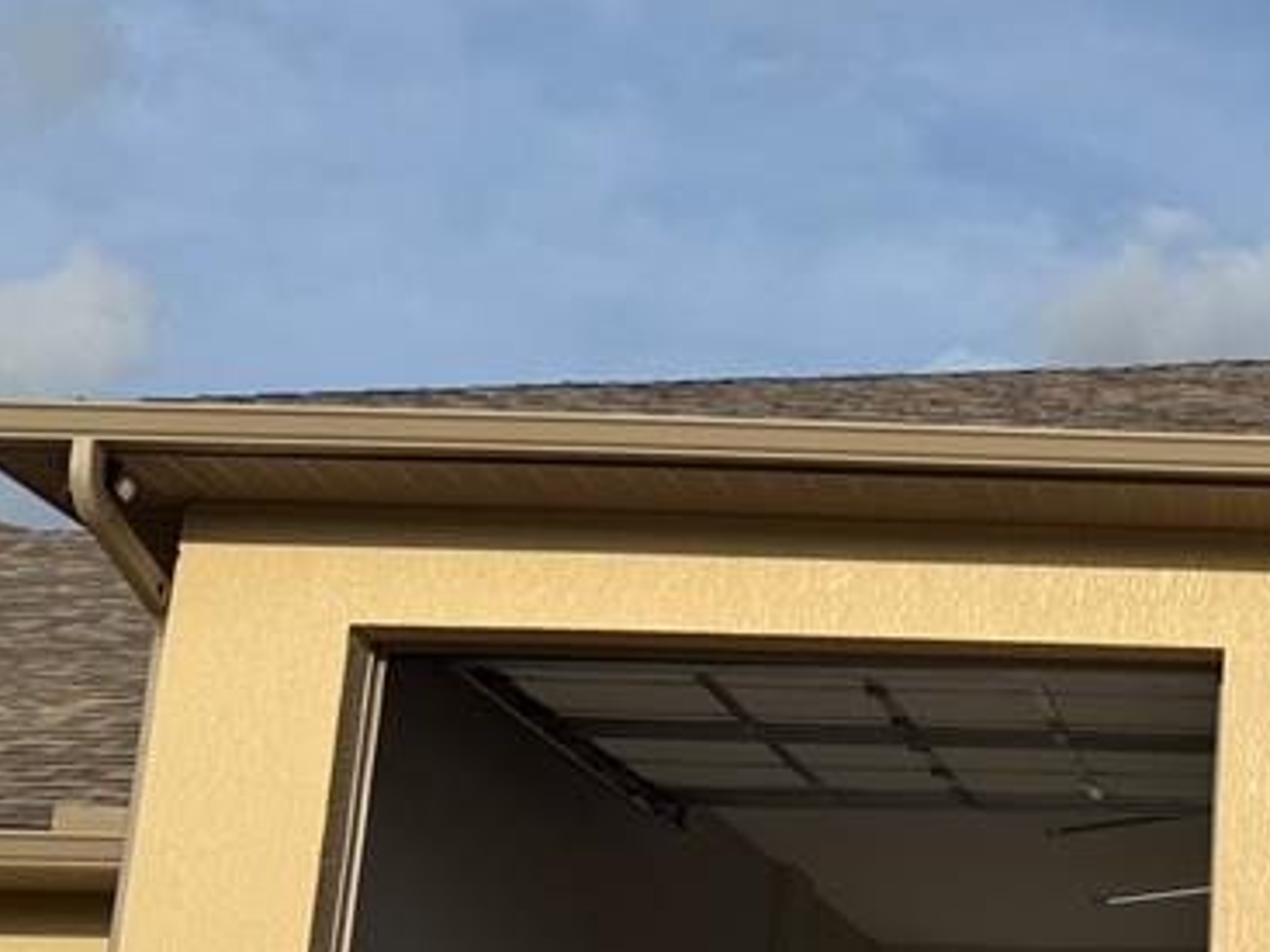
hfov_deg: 26.1
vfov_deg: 21.7
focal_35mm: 67
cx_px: 1485
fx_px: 2457
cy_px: 744
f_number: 1.78
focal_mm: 6.76
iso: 80
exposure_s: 1/6173
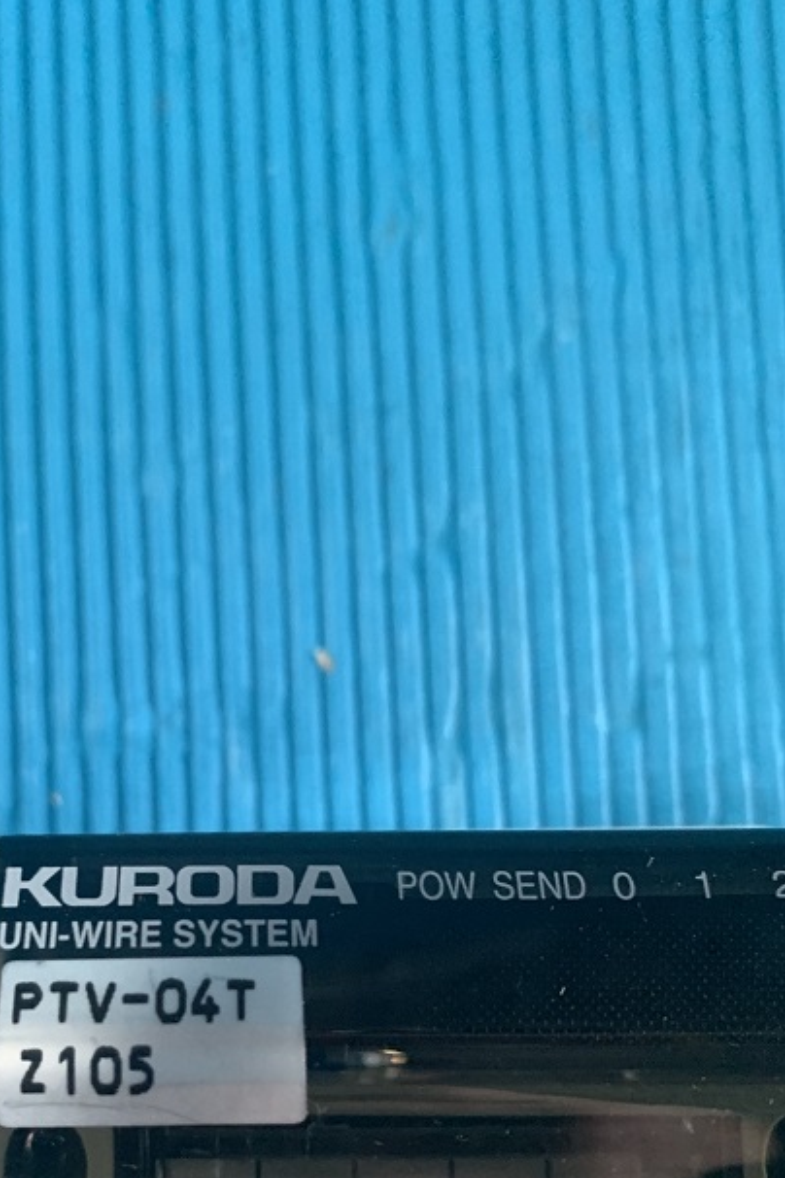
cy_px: 749
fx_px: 1177
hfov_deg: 36.3
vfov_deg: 52.5
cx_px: 234
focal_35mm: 36
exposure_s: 1/60
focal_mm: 4.25
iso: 400
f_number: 1.8
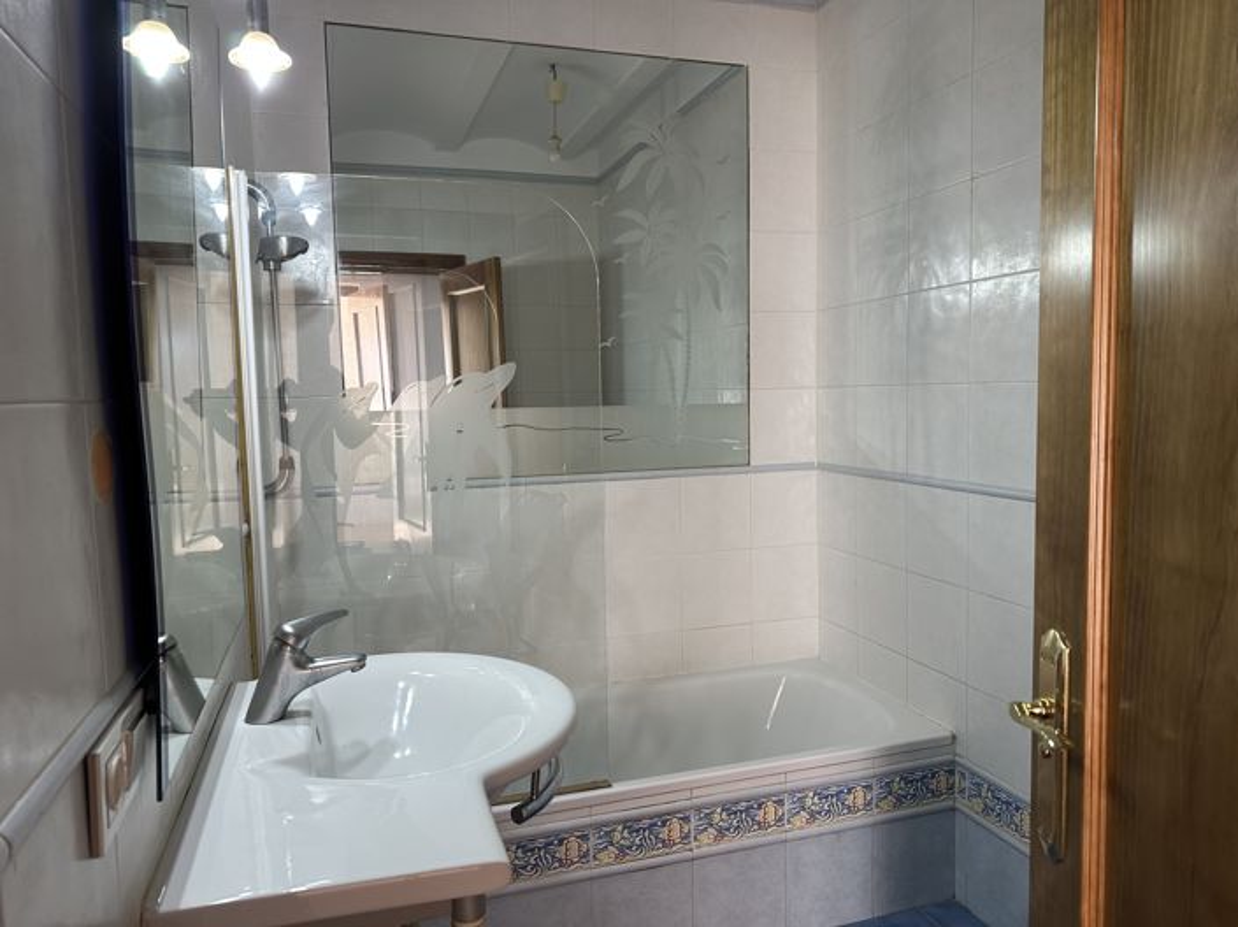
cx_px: 619
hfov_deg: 71.6
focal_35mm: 24
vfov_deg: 56.8
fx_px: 858
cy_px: 464
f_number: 1.78
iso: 125
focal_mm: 6.86
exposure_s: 1/50
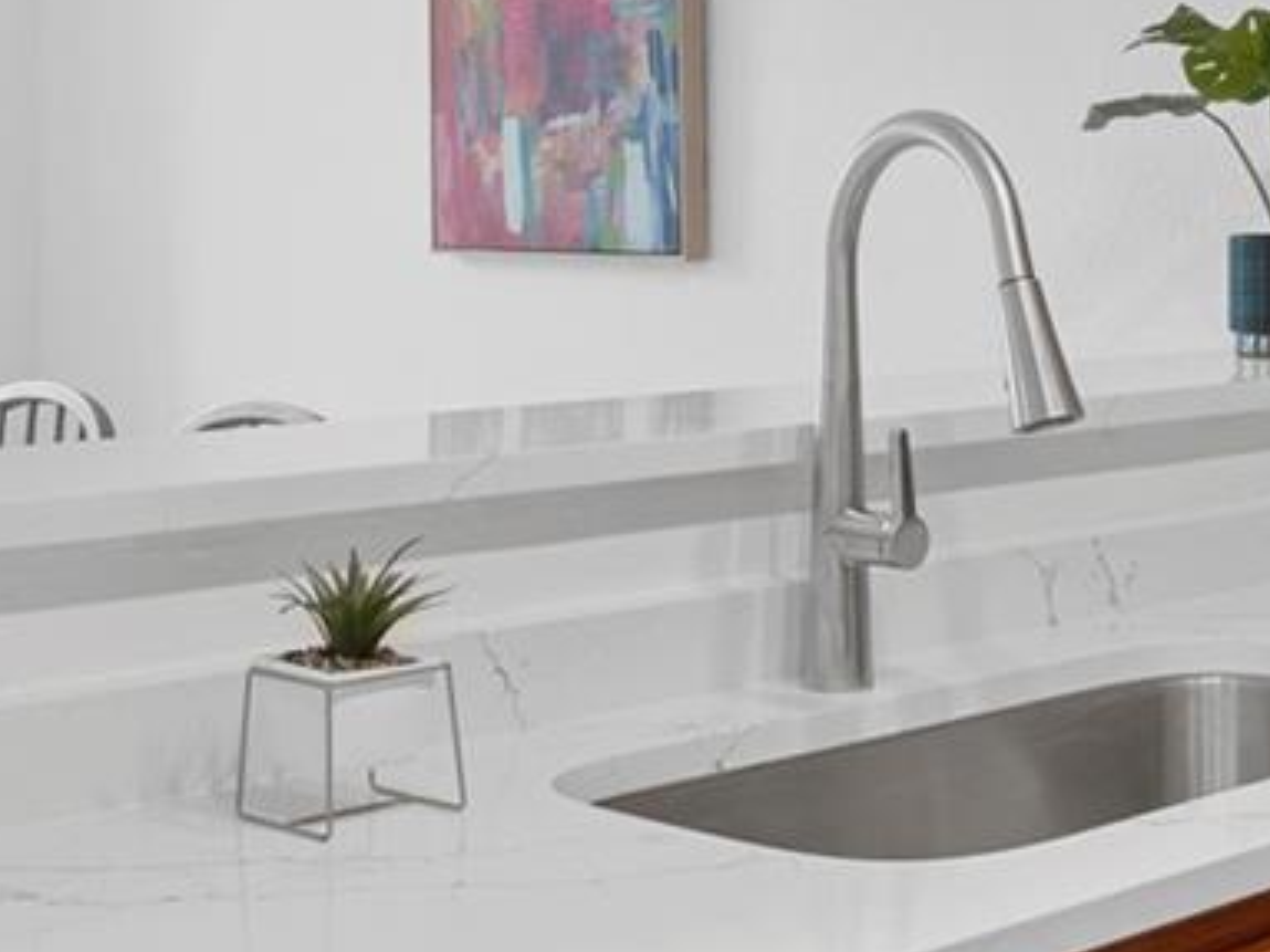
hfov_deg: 26.0
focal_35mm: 72
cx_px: 1194
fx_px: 2641
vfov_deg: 20.2
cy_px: 219
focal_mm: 14
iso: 100
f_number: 8
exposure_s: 1/2.5
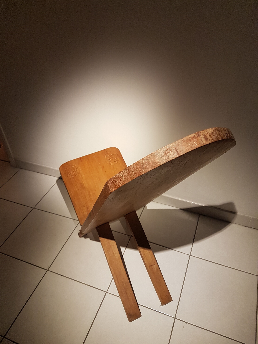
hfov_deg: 53.1
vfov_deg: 67.3
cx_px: 129
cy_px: 172
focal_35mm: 26
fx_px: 258
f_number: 1.7
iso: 100
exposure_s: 1/50
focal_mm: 4.2
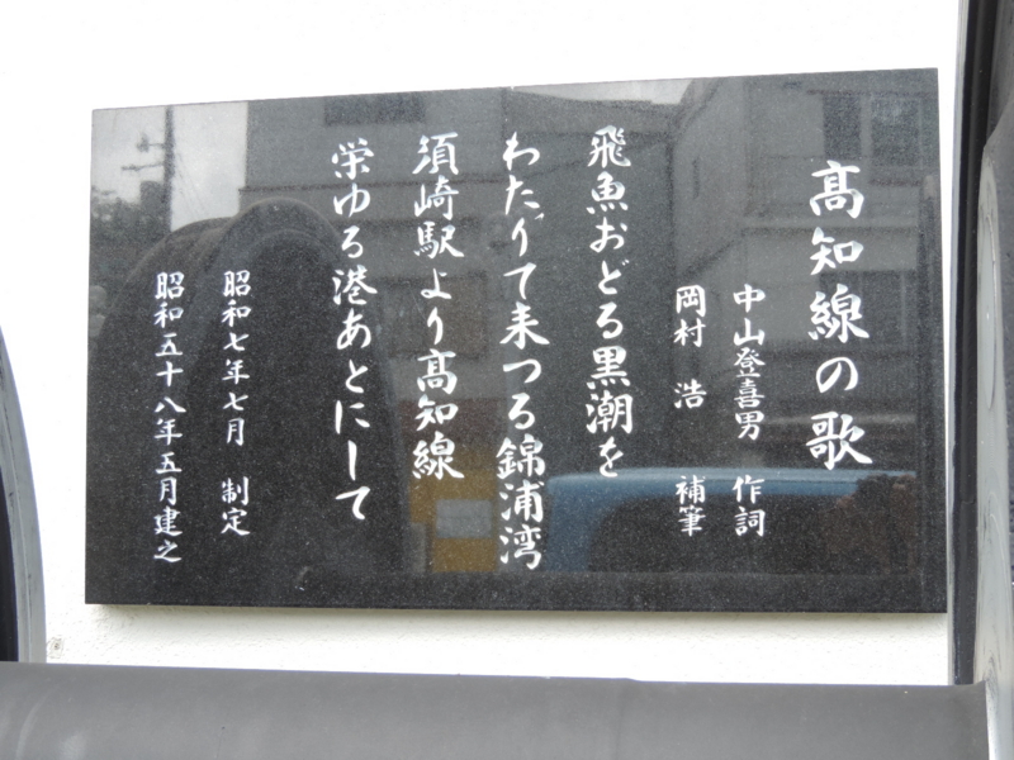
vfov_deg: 24.4
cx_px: 507
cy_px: 380
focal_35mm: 60
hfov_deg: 32.2
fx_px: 1758
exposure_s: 1/100
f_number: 3.7
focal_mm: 10.7
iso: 80
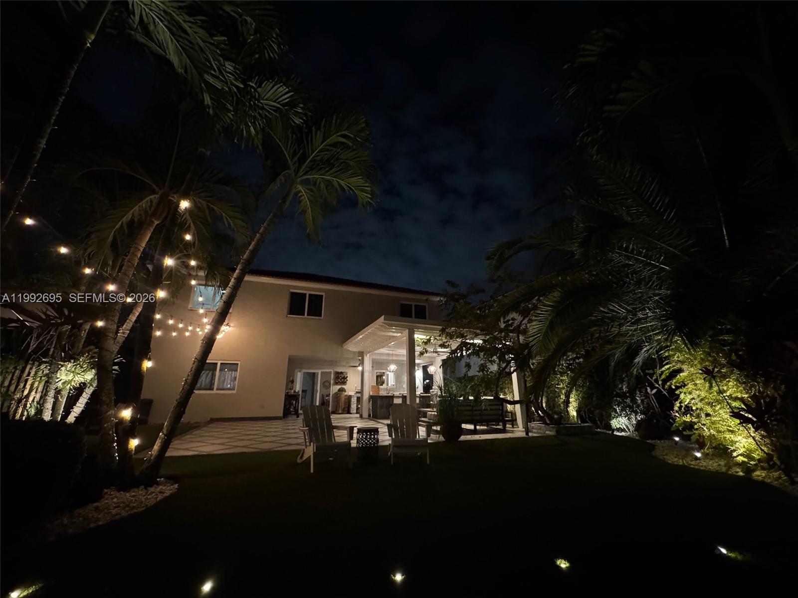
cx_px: 399
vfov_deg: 85.7
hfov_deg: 102.1
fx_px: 323
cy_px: 299
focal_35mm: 14
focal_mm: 2.22
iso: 1600
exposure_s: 1/30
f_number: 2.2
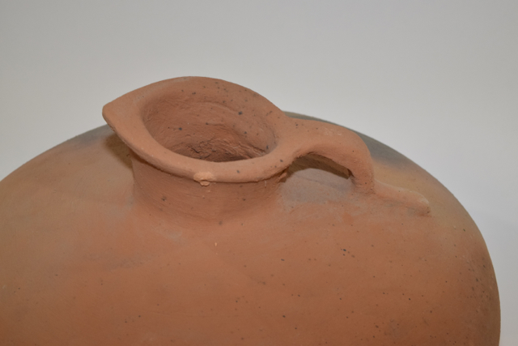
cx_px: 259
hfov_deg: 24.6
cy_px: 173
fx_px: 1187
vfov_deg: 16.6
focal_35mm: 82
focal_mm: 55
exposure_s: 1/125
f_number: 5.6
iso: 800
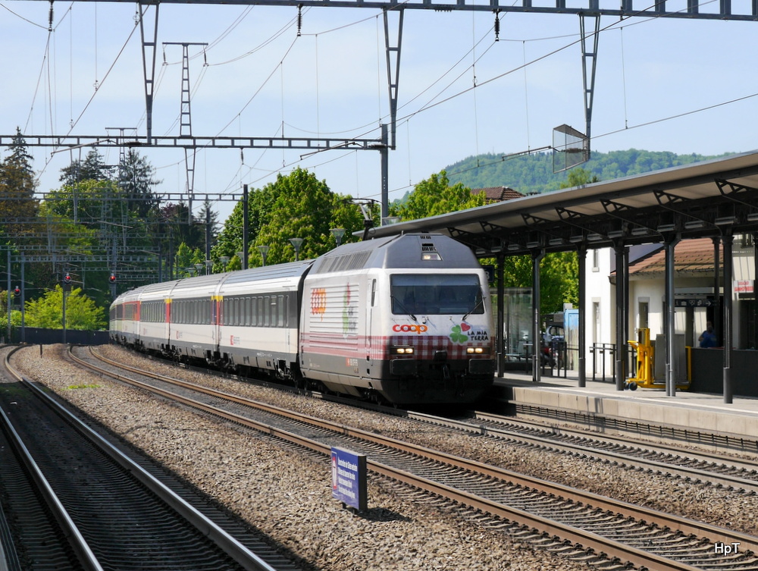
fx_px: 1974
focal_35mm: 90
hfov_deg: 21.7
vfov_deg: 16.5
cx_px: 379
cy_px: 286
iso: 160
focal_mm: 45
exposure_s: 1/400
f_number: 6.3
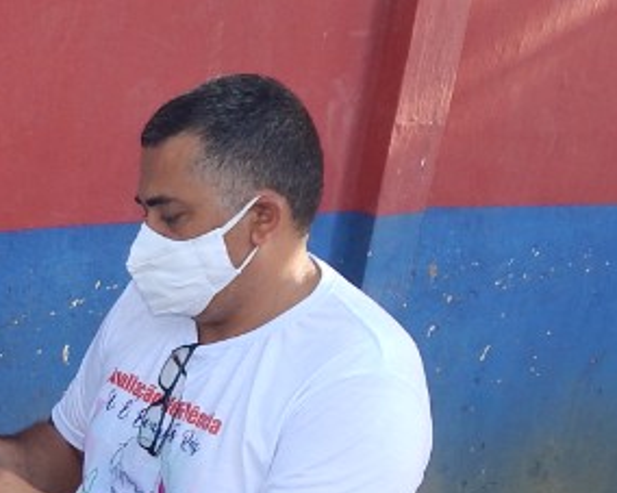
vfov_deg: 18.3
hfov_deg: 22.2
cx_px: -133
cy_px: 604
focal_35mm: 79
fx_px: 1442
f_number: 3
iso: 125
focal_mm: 4
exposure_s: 1/40
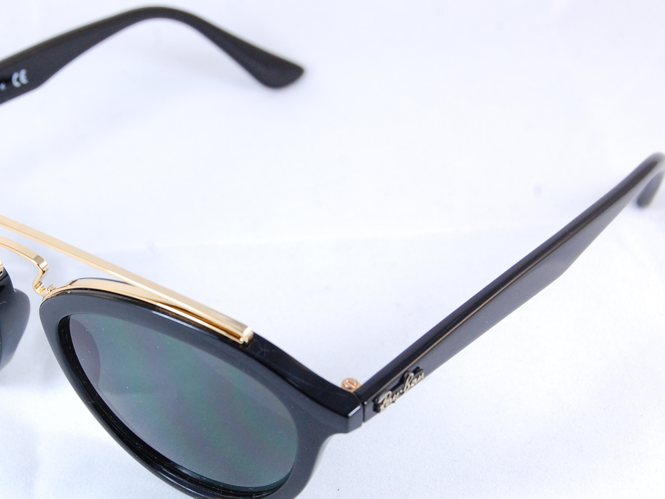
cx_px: 216
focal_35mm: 95
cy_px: 309
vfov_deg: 15.5
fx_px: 1825
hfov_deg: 20.6
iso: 800
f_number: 10
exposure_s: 1/160
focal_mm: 46
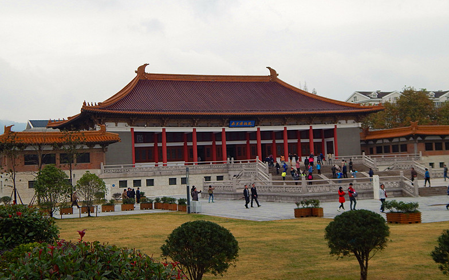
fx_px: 649
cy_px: 136
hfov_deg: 38.2
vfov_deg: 24.4
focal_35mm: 53
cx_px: 220
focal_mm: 8.6
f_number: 3.7
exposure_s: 1/80
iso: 125
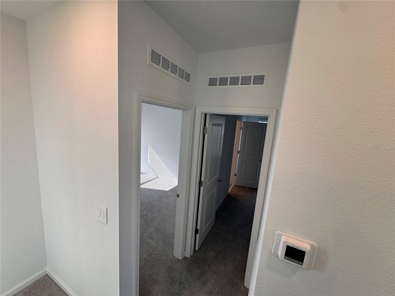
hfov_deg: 102.1
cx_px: 198
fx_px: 160
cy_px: 148
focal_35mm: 14
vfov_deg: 85.7
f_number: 2.2
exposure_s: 1/120
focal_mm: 2.22
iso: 80
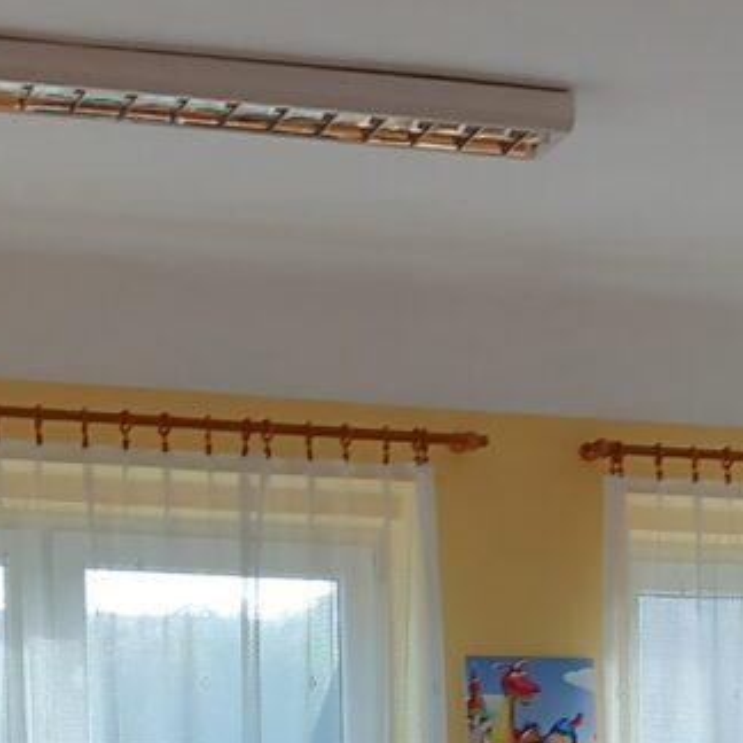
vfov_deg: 14.1
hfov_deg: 14.6
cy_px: 1007
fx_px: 2865
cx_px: 688
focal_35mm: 118
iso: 64
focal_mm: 4
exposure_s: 1/50
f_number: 1.8
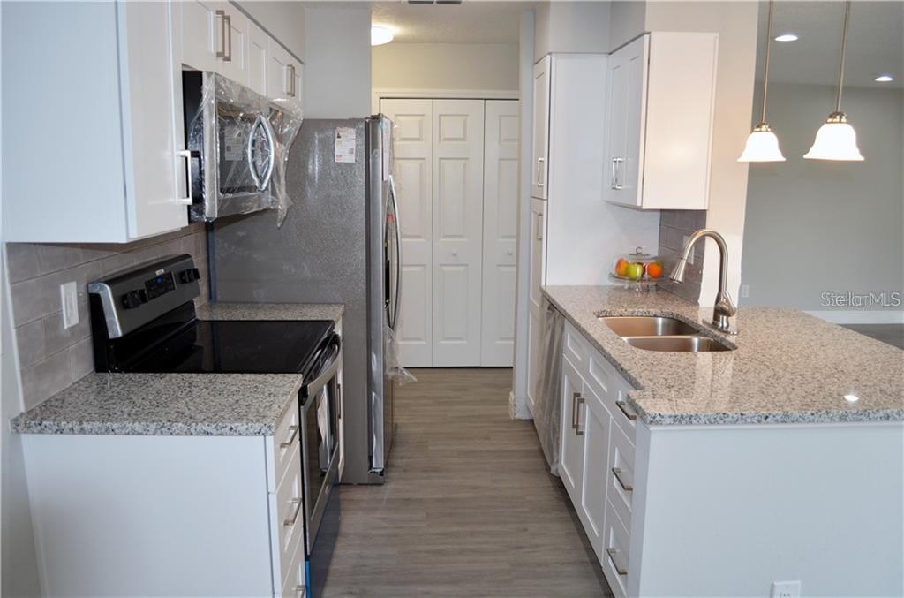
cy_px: 299
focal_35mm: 27
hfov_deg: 67.5
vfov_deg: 47.7
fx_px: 676
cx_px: 452
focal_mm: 18
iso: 360
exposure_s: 1/125
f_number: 3.5
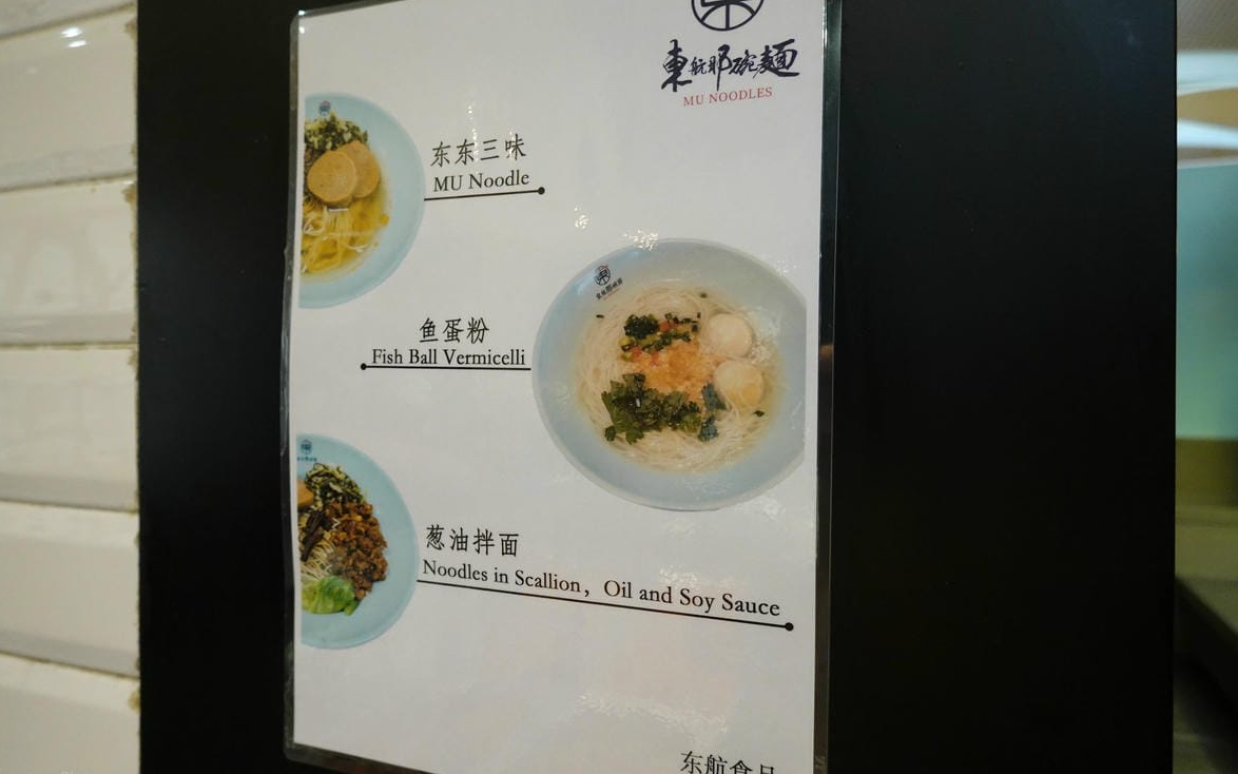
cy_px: 379
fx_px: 844
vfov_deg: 49.3
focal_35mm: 25
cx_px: 608
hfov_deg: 72.5
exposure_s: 1/15
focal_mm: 9
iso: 800
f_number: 2.8
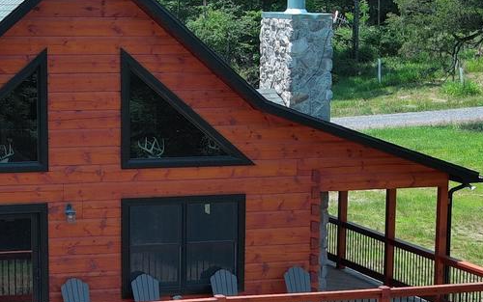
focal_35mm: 121
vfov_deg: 10.8
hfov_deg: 17.2
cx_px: 200
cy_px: 278
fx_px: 1593
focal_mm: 10.57
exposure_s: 1/683
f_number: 2.8
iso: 100
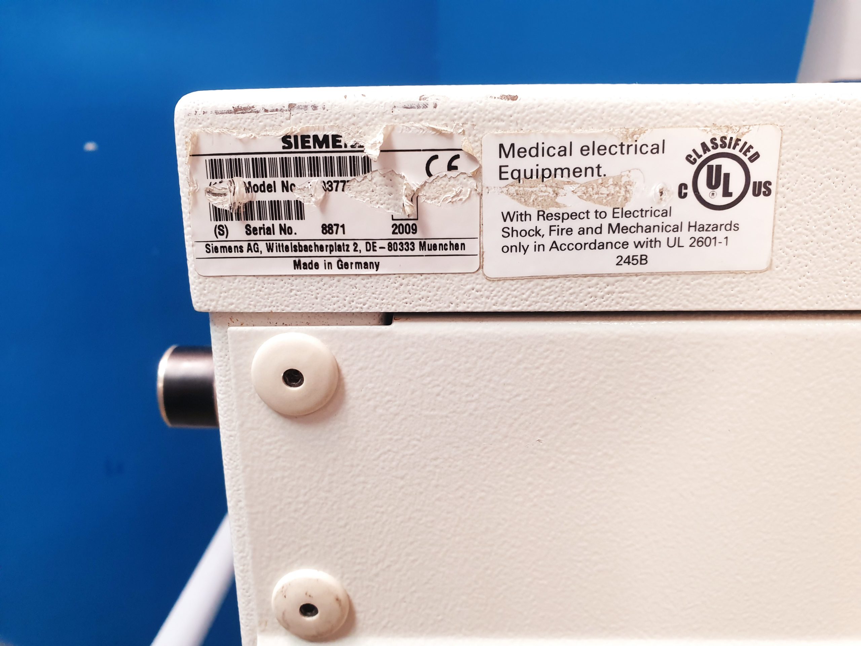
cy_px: 323
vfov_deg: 53.1
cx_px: 430
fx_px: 647
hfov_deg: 67.3
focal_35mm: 26
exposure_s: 1/50
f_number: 2.4
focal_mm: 4.3
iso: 200
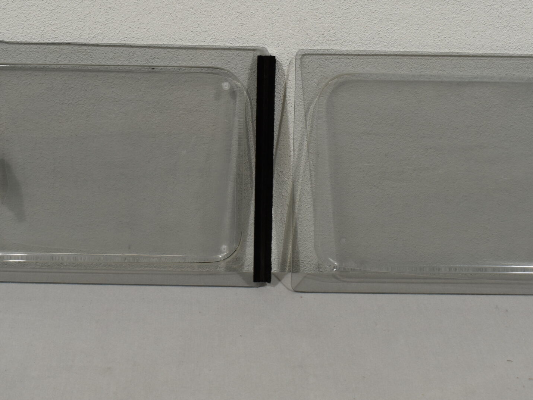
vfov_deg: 23.6
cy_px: 168
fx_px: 955
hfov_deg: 31.2
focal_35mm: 62
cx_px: 286
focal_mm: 24
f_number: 5.6
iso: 360
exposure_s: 1/125
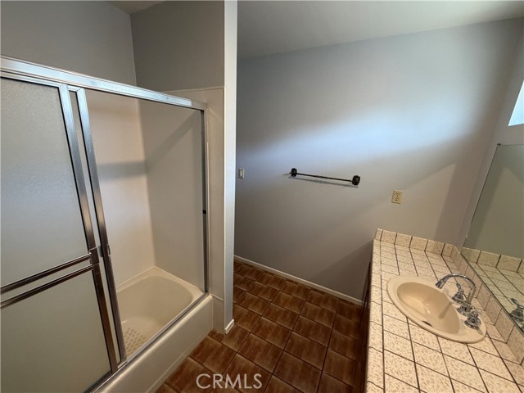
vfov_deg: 85.7
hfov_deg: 102.1
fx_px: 212
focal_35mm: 14
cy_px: 196
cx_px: 262
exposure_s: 1/60
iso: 250
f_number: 2.2
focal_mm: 2.22
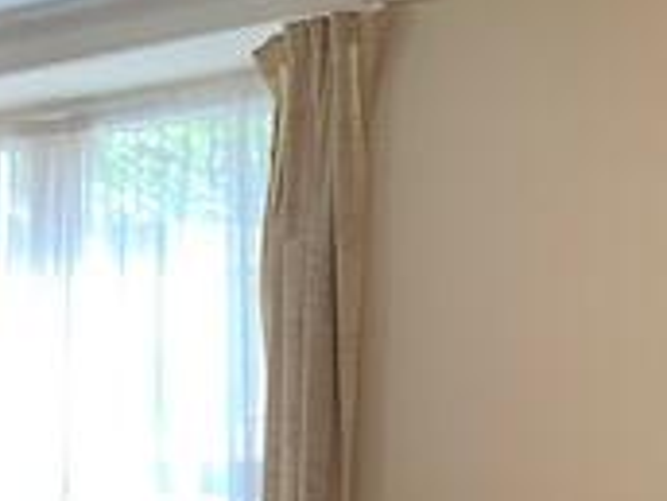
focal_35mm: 97
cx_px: -105
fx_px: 1869
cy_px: 773
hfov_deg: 19.2
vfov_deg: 14.2
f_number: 1.8
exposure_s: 1/50
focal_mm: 4.25
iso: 64
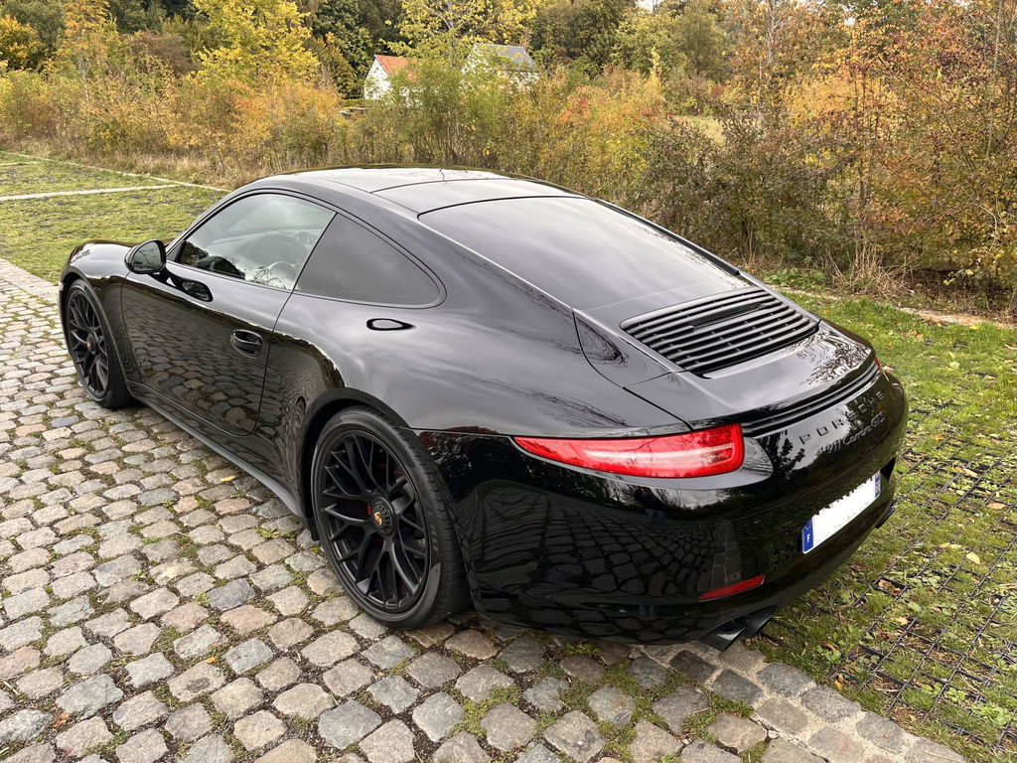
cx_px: 508
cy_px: 382
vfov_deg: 53.1
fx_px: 764
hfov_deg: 67.3
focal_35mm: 26
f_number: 1.6
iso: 32
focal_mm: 5.1
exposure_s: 1/142
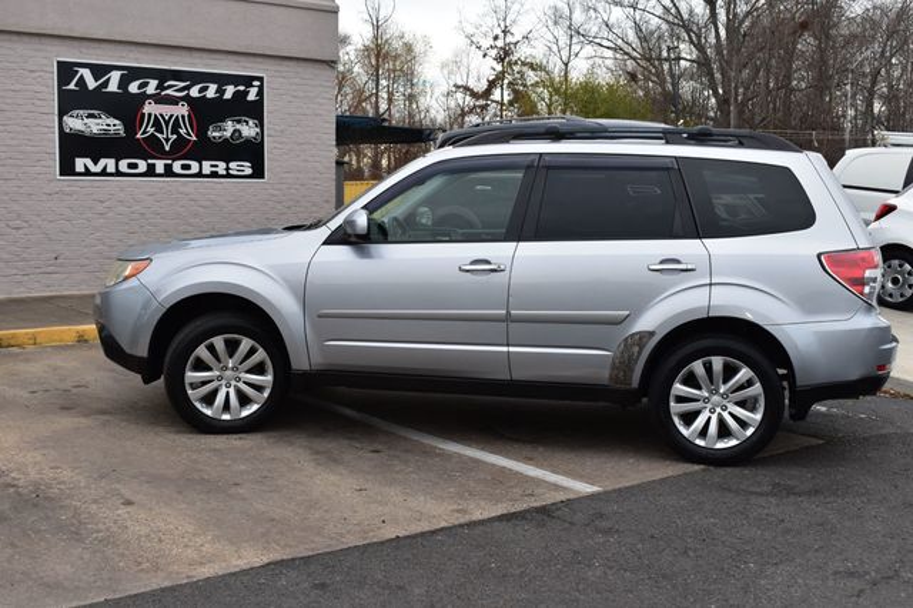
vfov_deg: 30.8
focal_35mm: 44
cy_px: 304
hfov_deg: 45.0
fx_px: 1103
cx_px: 456
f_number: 8
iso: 400
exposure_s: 1/60
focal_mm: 29
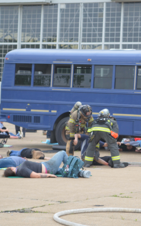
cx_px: 109
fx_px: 922
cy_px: 102
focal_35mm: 150
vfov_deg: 14.0
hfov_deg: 8.7
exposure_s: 1/60
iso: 100
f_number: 5.6
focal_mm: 55
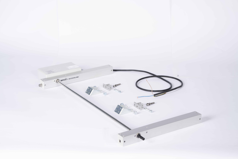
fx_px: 562
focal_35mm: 85
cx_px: 119
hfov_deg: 23.9
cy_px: 80
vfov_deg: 16.1
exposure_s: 1/100
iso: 160
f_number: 8
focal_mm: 85
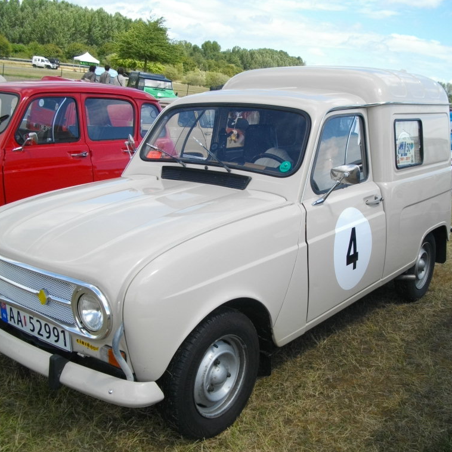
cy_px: 228
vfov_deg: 44.9
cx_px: 230
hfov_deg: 44.9
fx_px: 547
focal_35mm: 37
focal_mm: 5.7
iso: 100
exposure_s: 1/100
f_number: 8.8
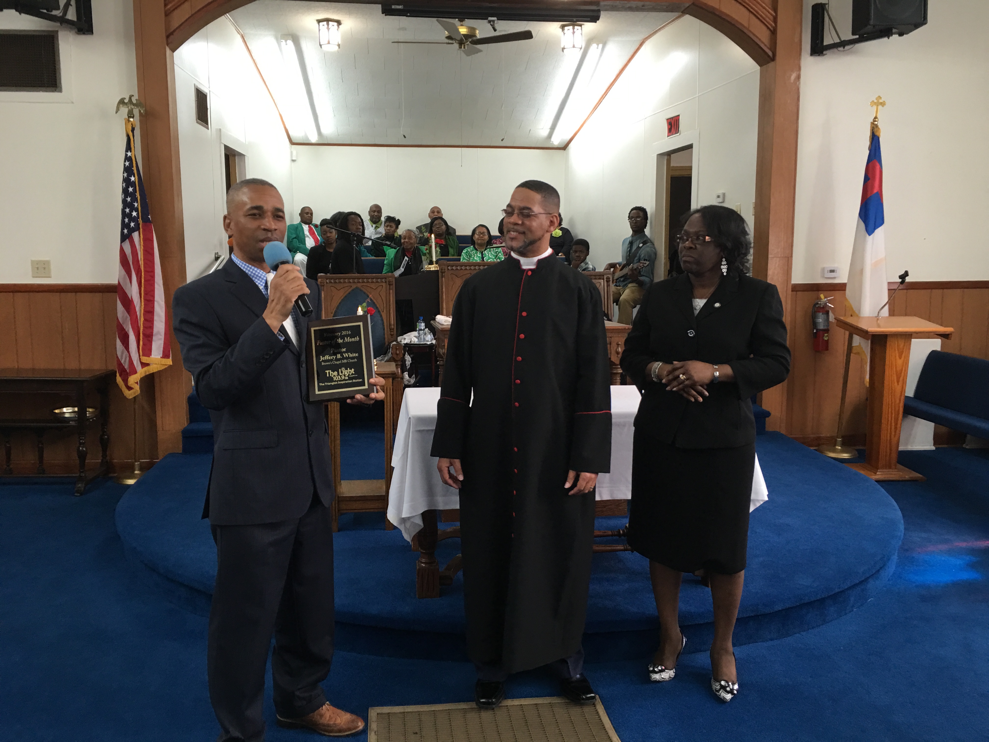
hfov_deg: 61.7
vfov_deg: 48.2
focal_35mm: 29
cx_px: 494
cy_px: 371
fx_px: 829
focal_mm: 4.15
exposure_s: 1/15
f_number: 2.2
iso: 40
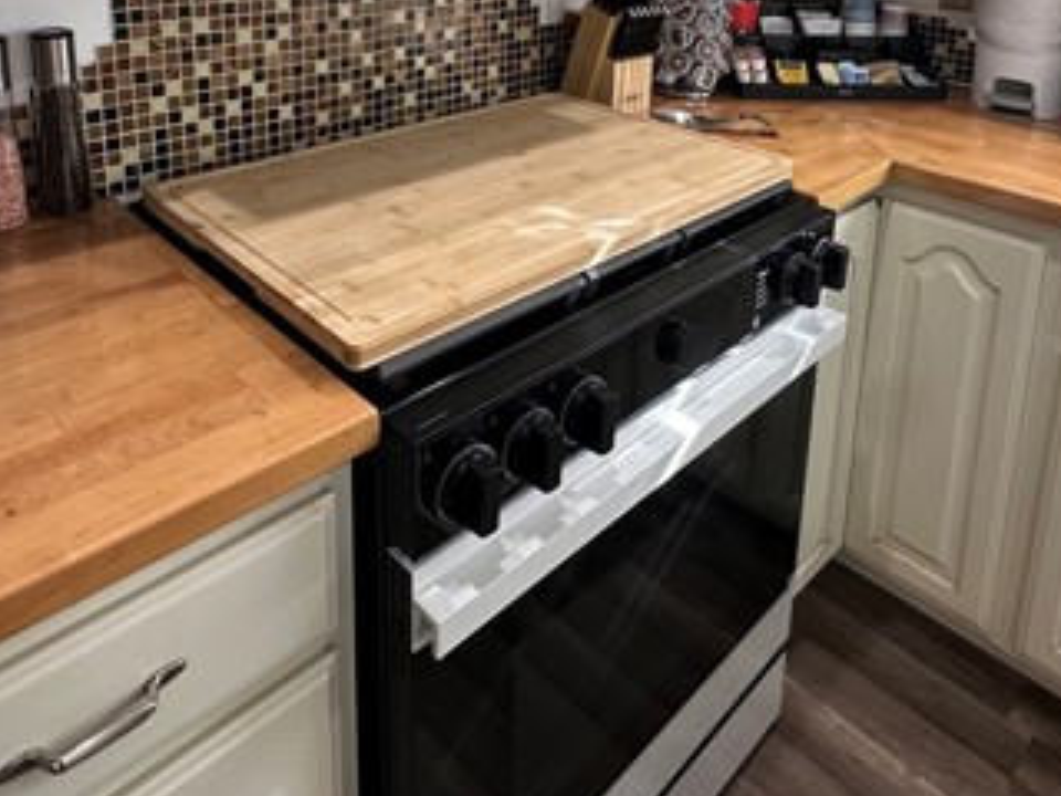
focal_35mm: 28
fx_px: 858
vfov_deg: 44.1
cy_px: 43
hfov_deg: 63.4
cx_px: 527
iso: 250
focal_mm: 2.22
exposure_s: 1/60
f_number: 2.2
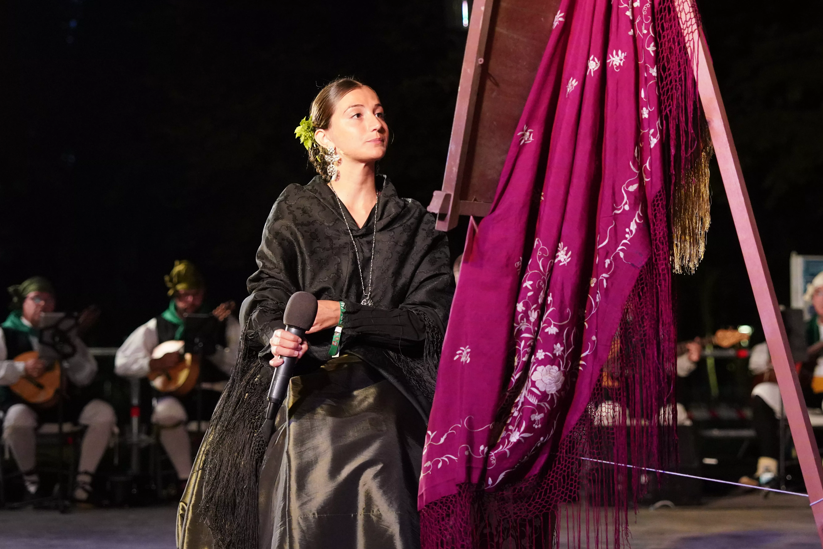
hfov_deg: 23.9
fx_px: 1943
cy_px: 261
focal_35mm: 85
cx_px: 471
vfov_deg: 16.1
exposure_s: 1/250
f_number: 2.8
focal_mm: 57
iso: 5000
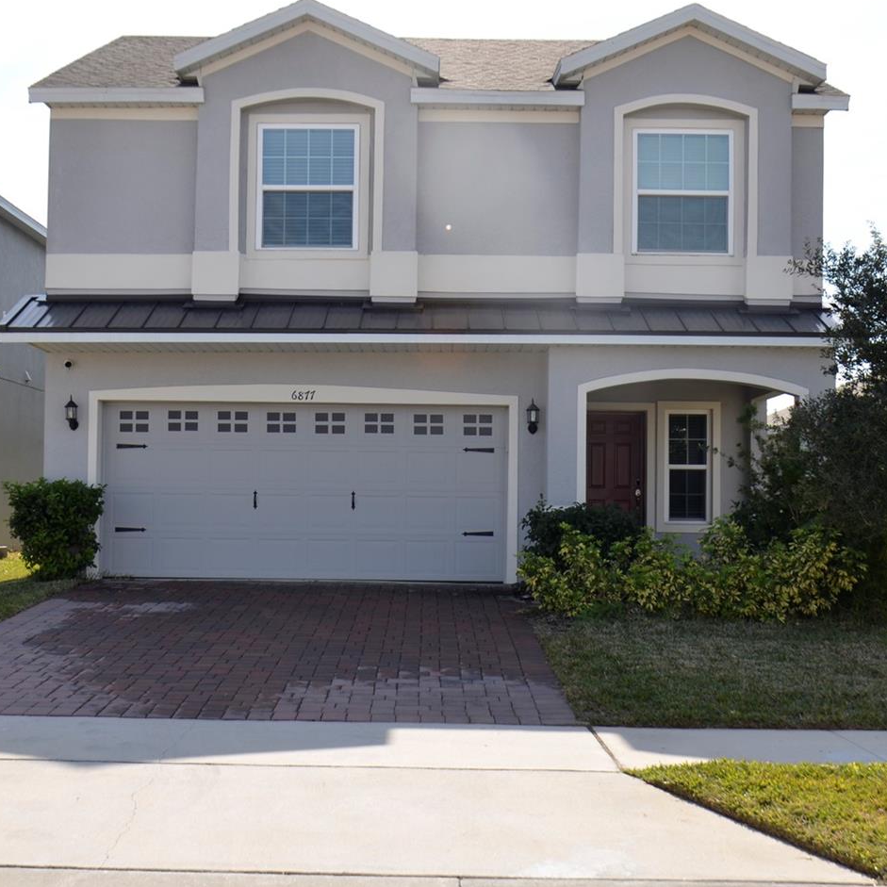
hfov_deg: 34.2
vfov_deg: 34.2
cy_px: 394
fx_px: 1441
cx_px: 425
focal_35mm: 50
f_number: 8
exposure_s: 1/250
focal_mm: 23
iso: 100
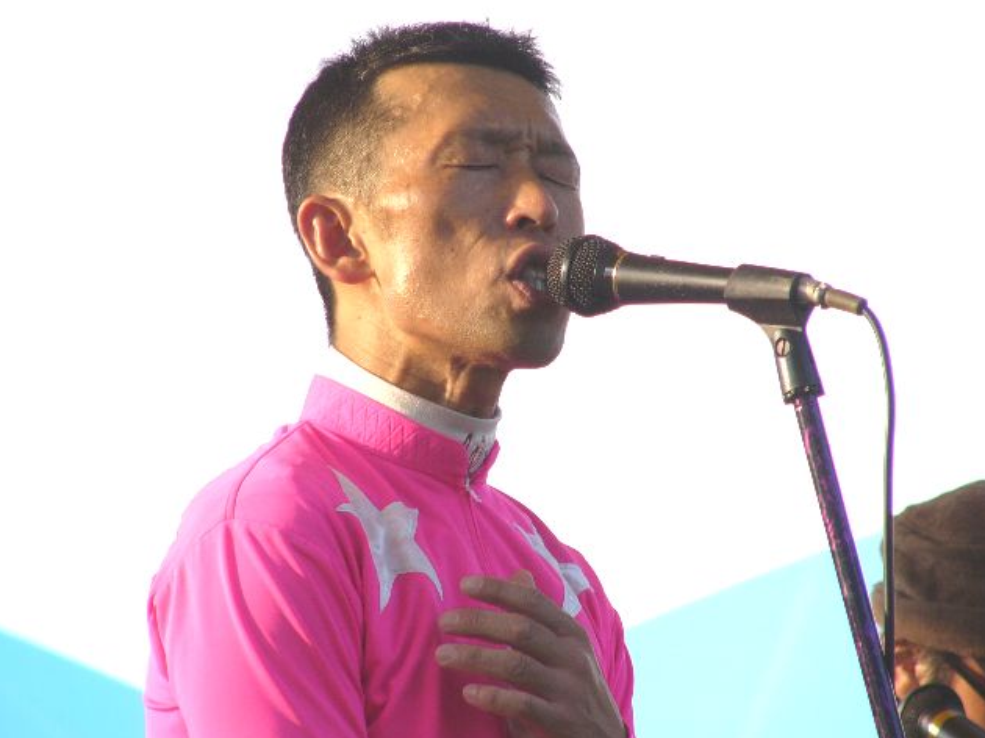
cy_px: 369
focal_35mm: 439
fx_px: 12487
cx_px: 494
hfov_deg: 4.5
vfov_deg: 3.4
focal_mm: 72
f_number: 4
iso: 50
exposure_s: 1/100
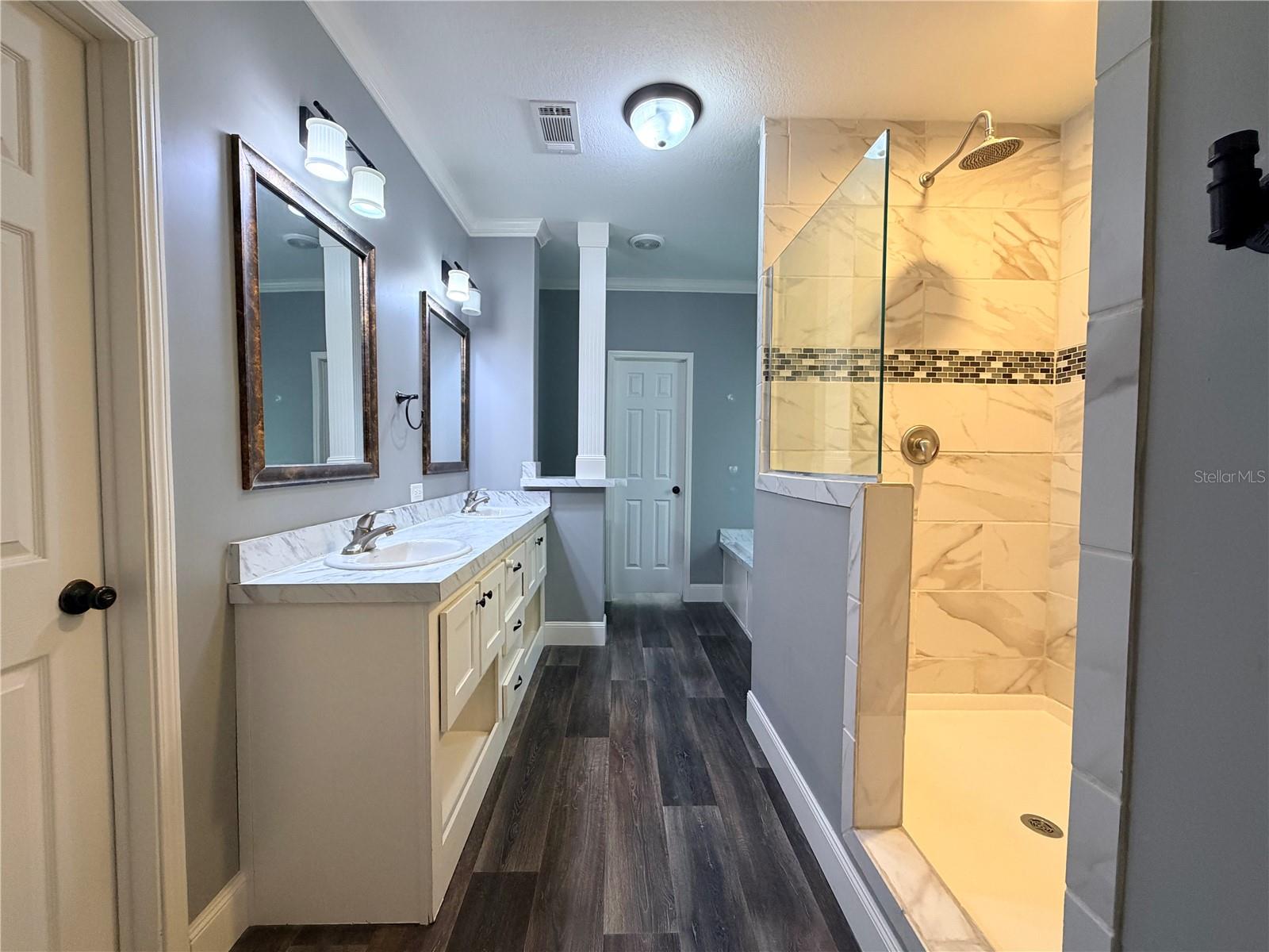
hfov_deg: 102.1
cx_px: 634
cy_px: 476
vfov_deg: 85.7
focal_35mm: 14
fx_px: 513
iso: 400
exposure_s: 1/60
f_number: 2.2
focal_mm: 2.22
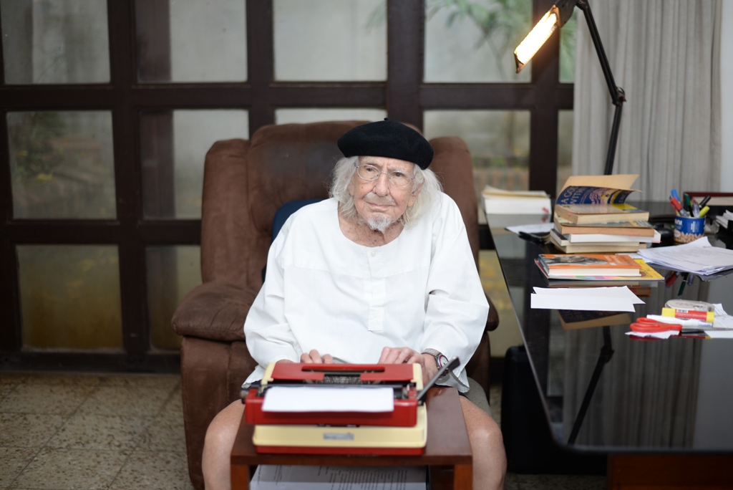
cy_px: 245
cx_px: 366
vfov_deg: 27.0
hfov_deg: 39.6
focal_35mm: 50
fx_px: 1019
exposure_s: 1/200
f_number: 1.8
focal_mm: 50
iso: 160
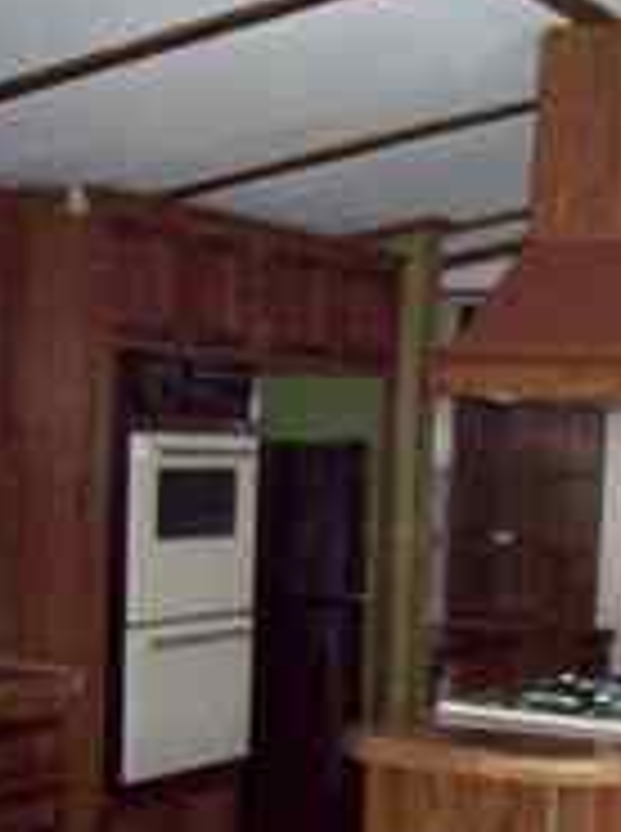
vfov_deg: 24.8
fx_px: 1872
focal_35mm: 78
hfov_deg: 18.4
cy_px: 630
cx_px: 621
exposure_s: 1/128
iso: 800
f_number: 2.7
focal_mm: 6
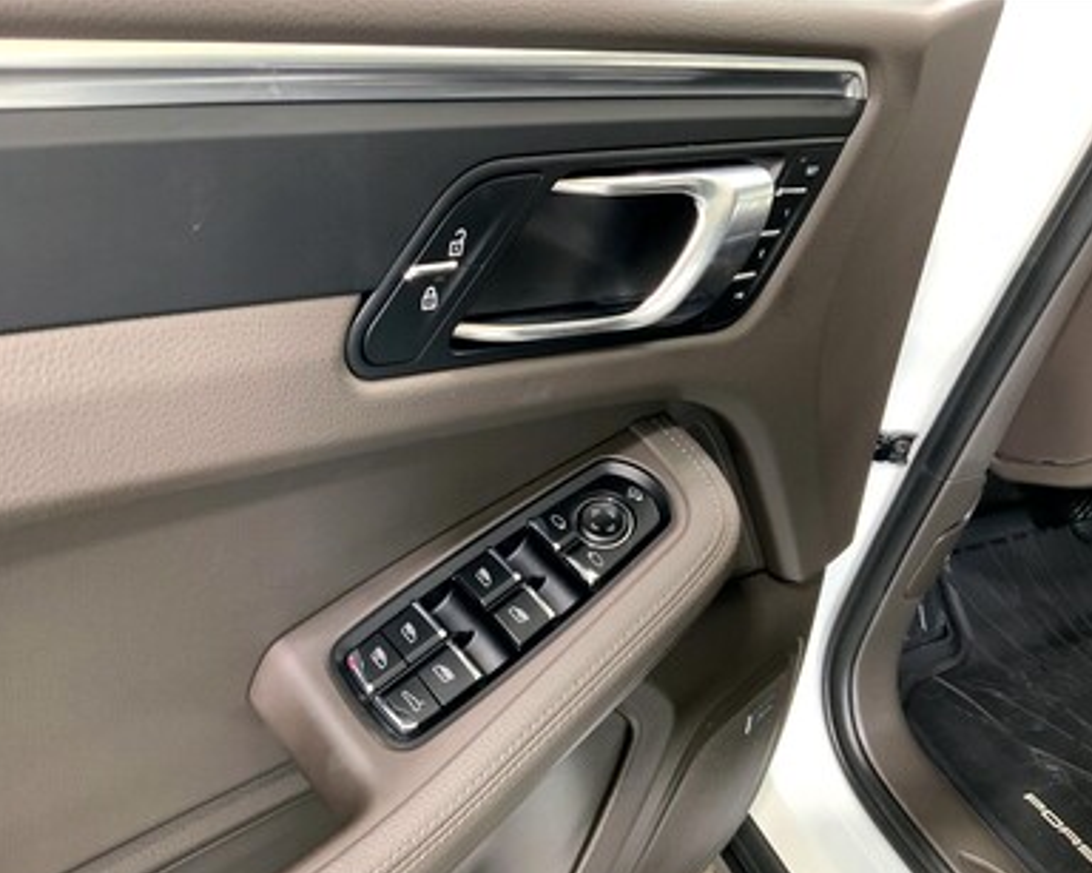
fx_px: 1002
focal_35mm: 31
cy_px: 442
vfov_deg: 47.1
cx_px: 529
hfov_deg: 57.2
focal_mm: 3
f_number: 1.8
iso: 100
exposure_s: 1/48
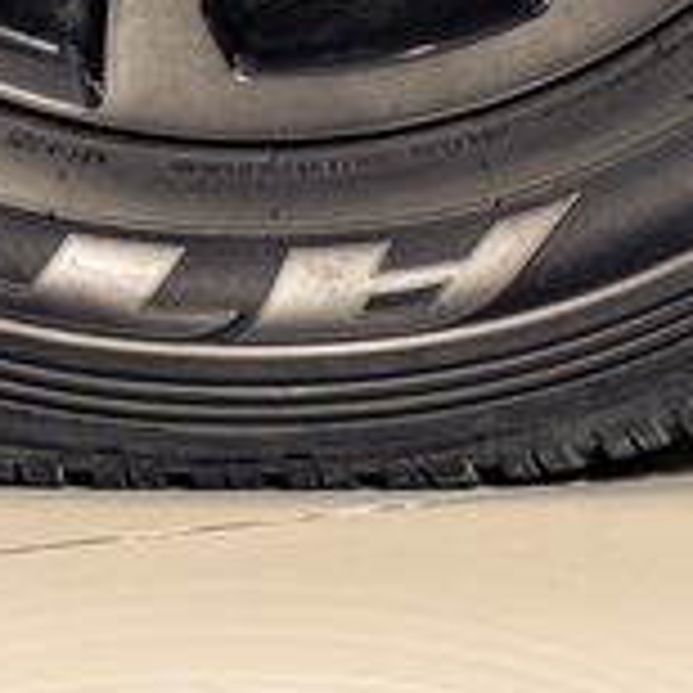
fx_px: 9581
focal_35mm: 423
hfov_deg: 4.1
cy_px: -608
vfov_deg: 4.1
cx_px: 259
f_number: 2.8
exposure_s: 1/160
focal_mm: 75
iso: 400
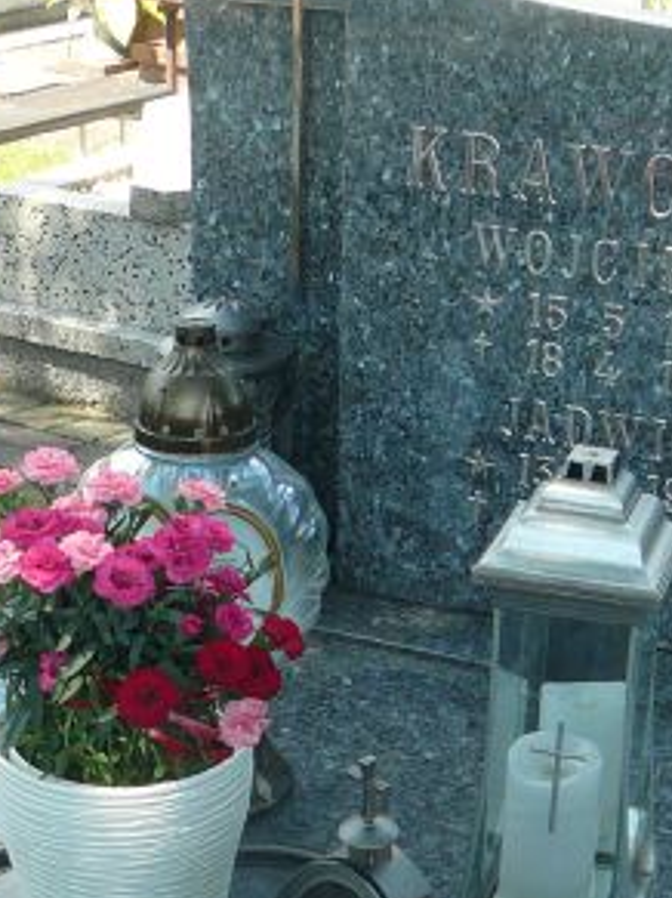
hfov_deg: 19.1
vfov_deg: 25.0
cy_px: 701
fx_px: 1995
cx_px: 351
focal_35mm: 77
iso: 80
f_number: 2.8
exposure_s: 1/200
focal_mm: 5.2
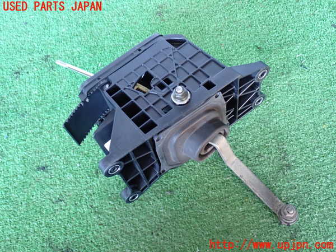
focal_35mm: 36
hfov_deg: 51.4
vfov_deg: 39.7
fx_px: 349
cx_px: 168
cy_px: 126
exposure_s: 1/30
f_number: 2.5
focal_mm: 6.37
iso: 800
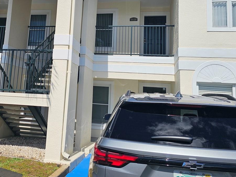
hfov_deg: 45.1
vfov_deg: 34.2
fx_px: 279
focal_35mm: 41
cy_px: 40
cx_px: 79
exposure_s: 1/1894
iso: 12
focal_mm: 6.3
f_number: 1.7
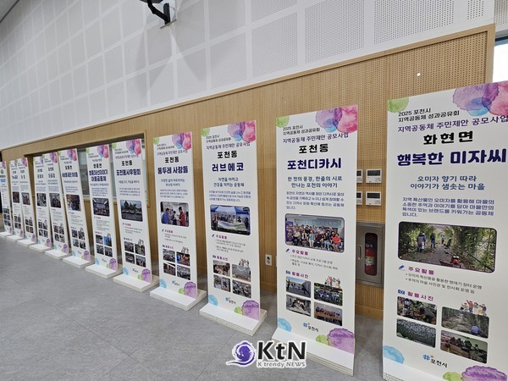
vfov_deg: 89.9
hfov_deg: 106.2
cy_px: 190
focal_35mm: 13
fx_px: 191
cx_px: 254
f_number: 2.2
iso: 125
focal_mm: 2.2
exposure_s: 1/60
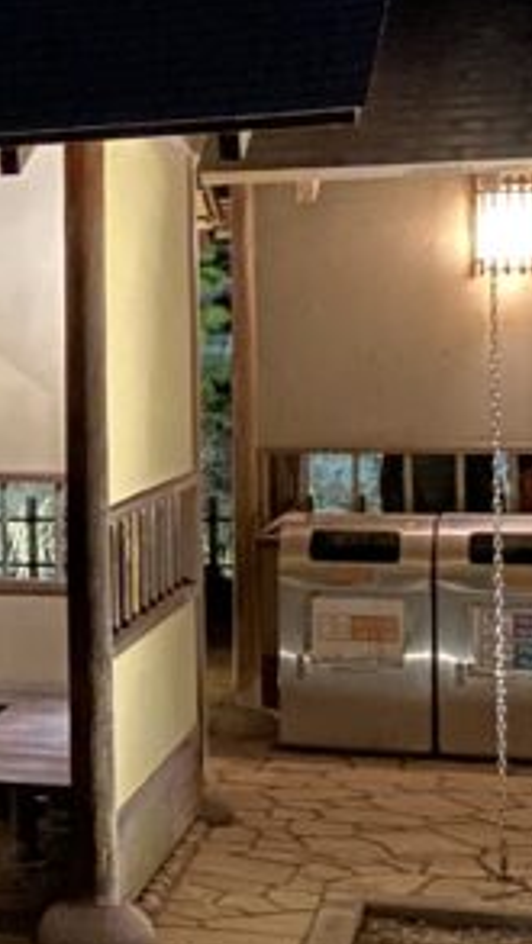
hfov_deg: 10.4
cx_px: -783
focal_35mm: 99
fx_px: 2481
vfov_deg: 21.5
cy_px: 396
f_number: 1.8
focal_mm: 4.25
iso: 1250
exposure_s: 1/8
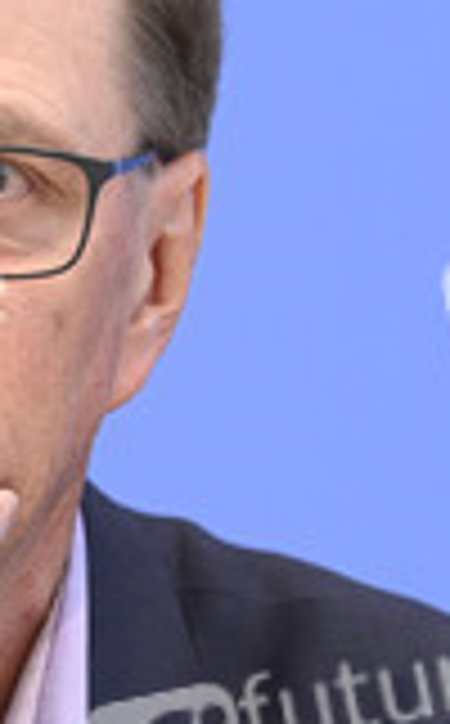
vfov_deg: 6.9
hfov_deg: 4.3
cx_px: -94
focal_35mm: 304
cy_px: 526
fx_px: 5992
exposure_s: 1/400
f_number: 5
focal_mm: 120
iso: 3200
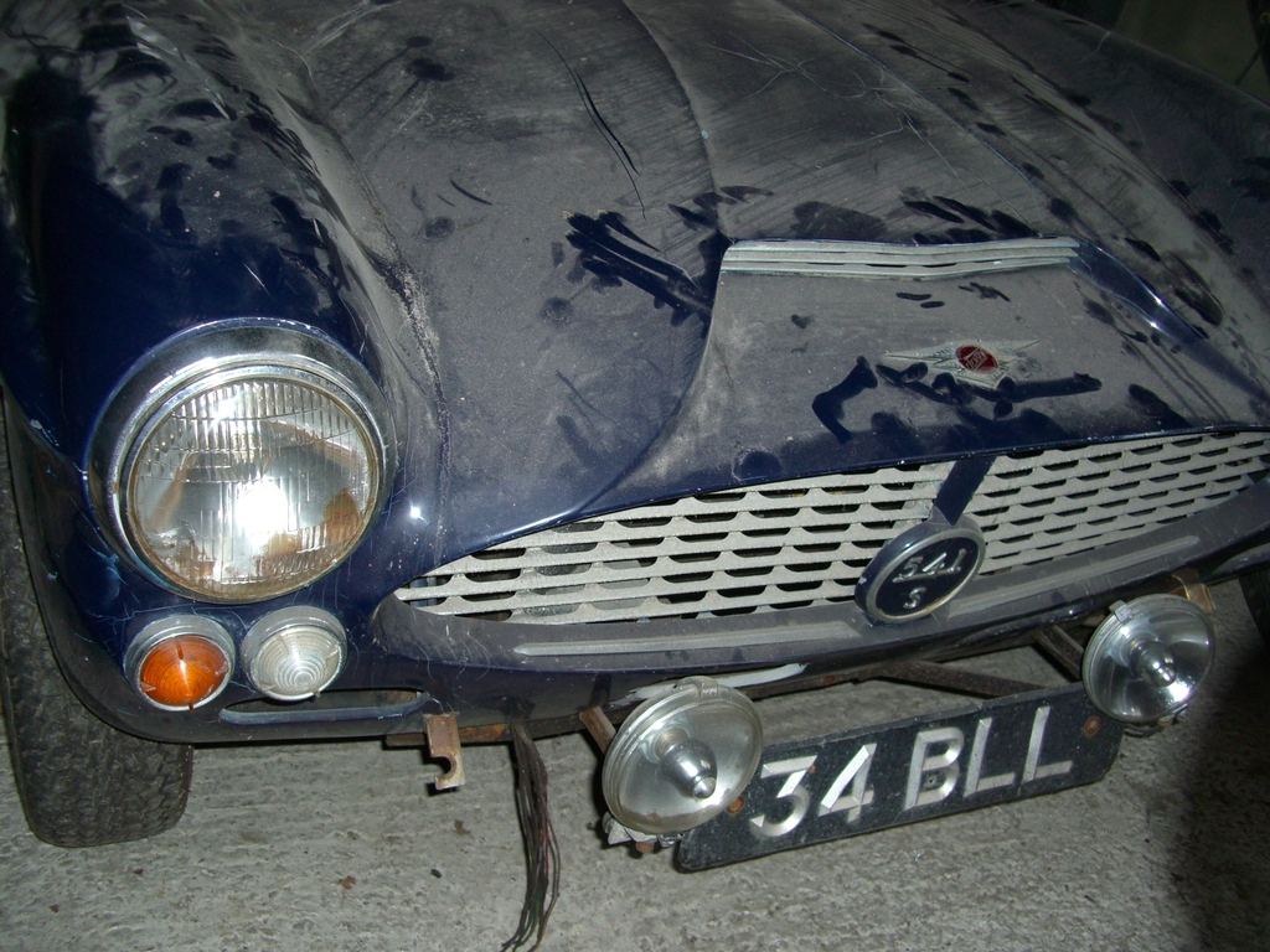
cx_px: 635
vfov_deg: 37.7
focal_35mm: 38
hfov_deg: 49.0
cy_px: 476
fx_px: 1394
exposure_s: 1/60
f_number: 2.8
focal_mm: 7.9
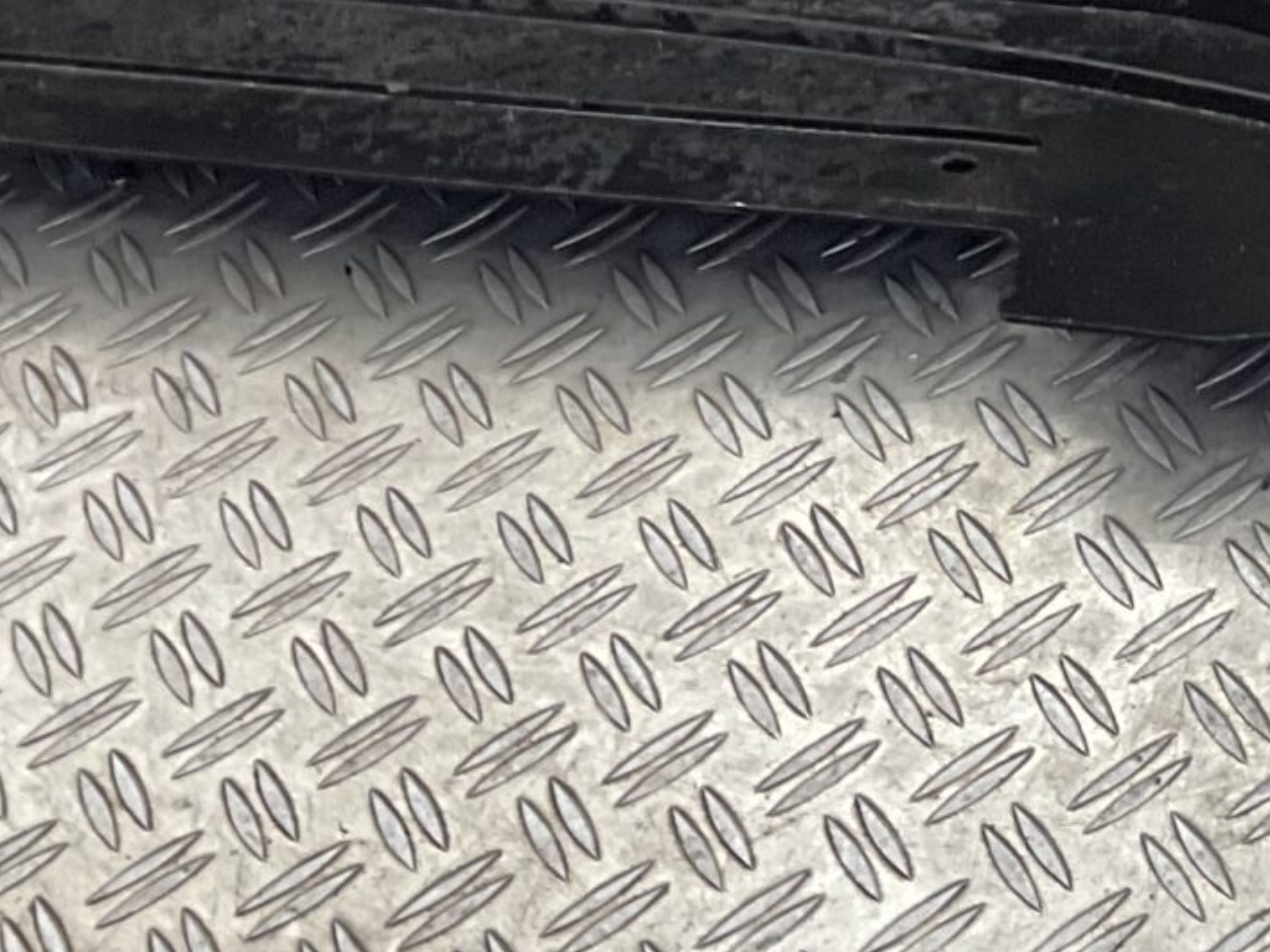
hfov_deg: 17.3
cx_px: 1755
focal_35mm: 105
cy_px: -463
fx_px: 3852
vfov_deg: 13.3
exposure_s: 1/120
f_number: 1.8
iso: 50
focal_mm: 3
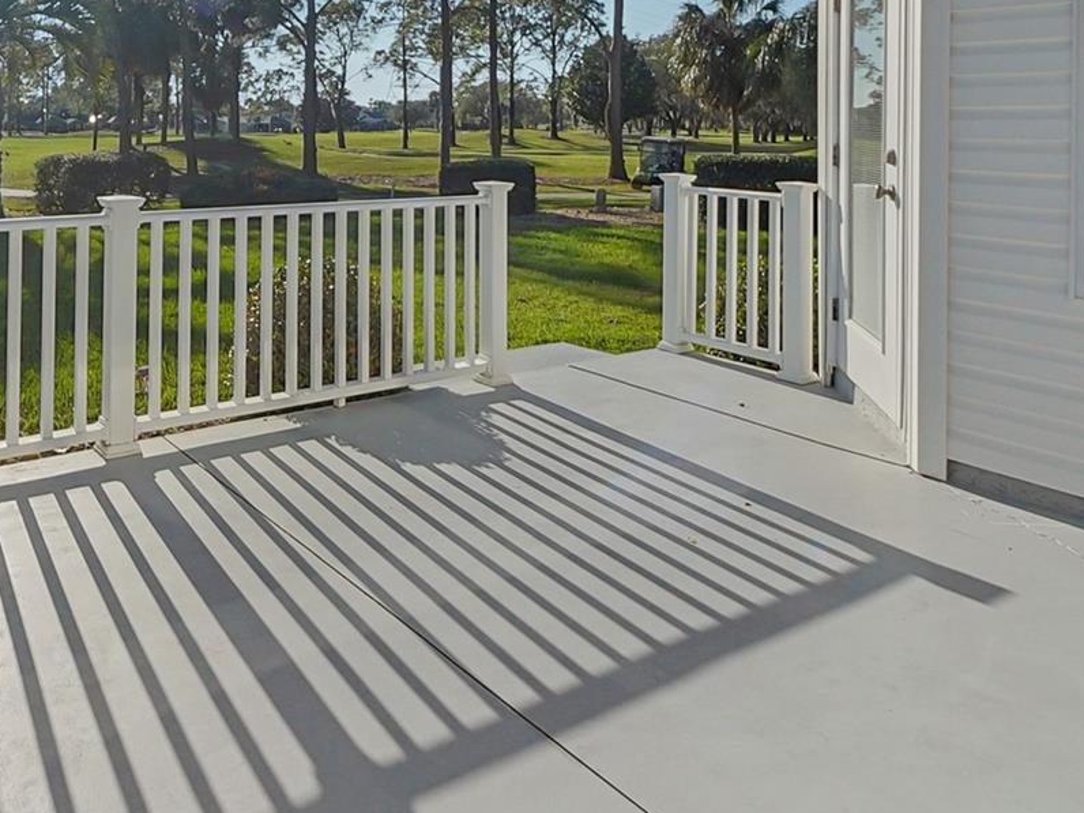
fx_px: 908
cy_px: 129
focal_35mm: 29
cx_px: 372
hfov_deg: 60.4
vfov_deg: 45.1
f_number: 7.1
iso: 1000
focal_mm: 10
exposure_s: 1/2000
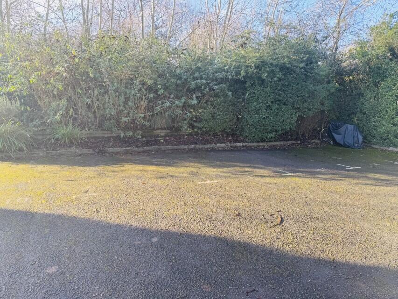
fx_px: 276
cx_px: 199
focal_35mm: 24
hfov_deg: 71.6
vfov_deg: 56.8
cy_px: 150
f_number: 1.78
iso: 80
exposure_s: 1/334
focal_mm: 6.76
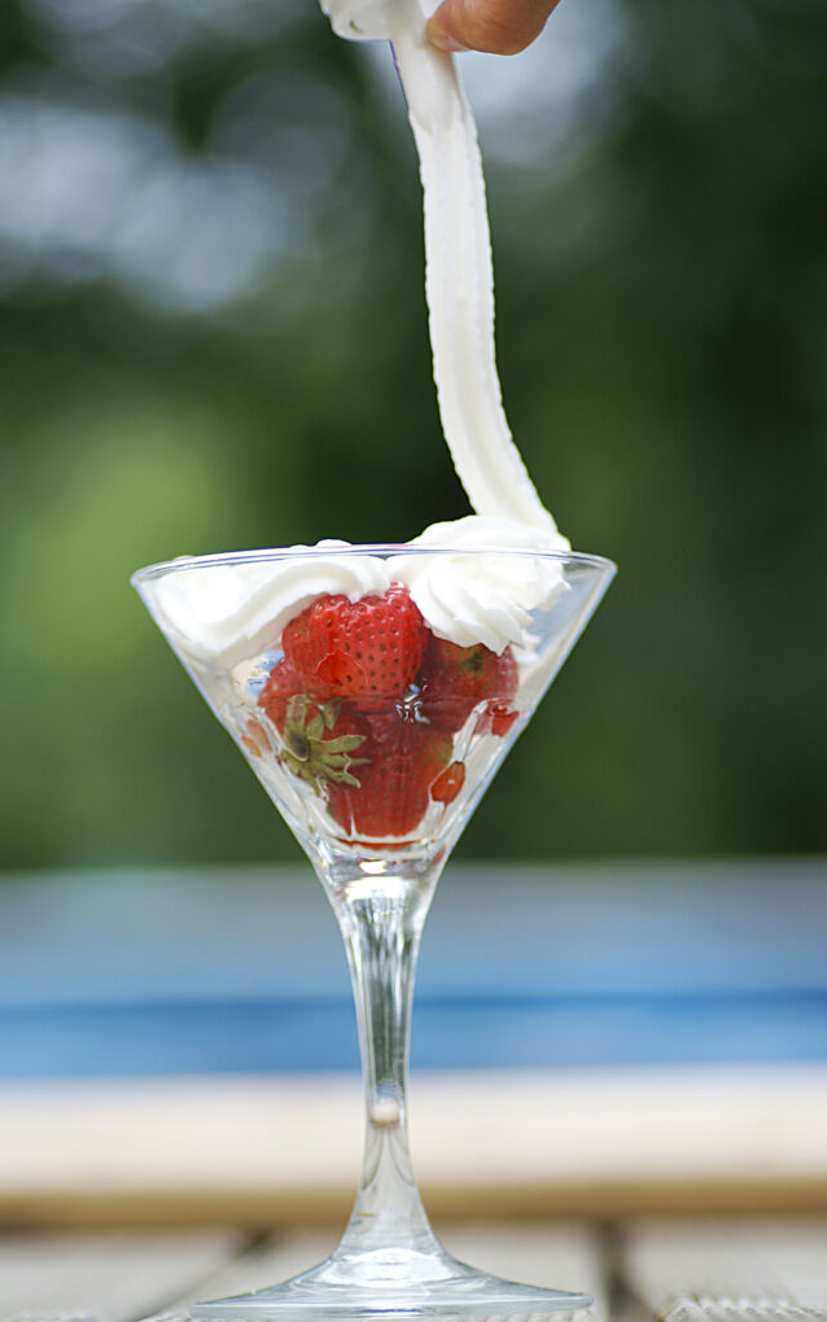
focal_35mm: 138
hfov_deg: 9.5
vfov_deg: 15.1
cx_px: 419
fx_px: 4974
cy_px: 662
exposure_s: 1/400
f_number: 2.8
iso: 100
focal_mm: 90
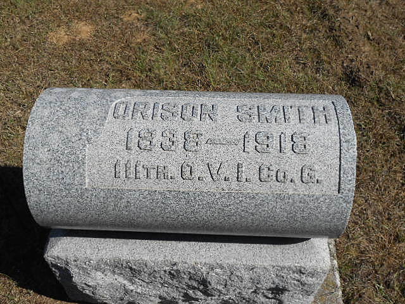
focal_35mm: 38
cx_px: 202
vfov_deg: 37.7
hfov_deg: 49.0
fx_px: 445
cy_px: 152
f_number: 4.2
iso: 80
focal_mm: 6.8
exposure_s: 1/1000
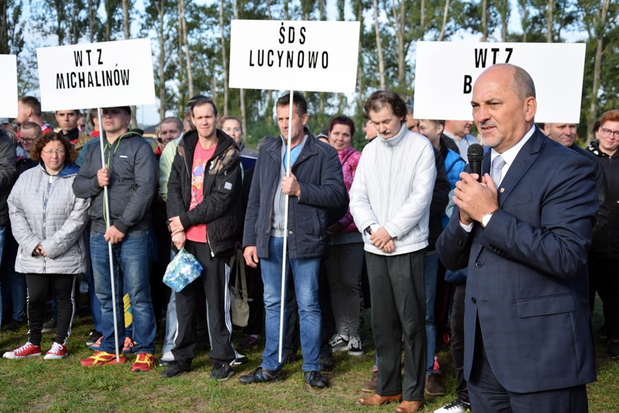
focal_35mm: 68
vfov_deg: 20.2
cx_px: 310
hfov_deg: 29.9
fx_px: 1161
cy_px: 206
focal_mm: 45
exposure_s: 1/200
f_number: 4.8
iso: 100
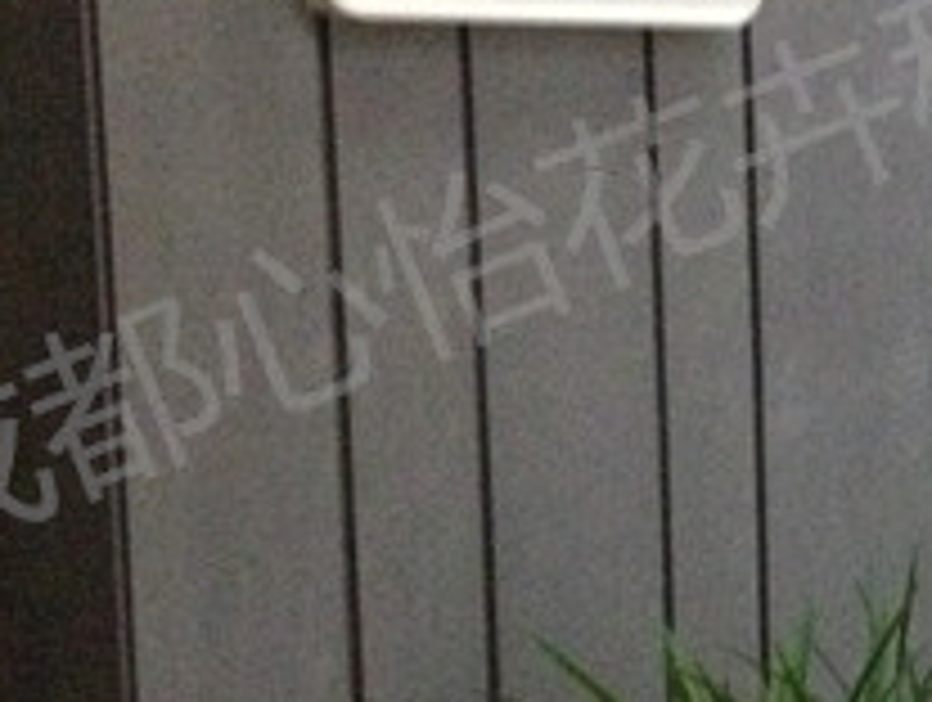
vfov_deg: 11.0
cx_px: 1459
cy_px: 598
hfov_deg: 13.6
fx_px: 3641
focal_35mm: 135
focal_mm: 4.28
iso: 500
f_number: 2.4
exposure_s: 1/15
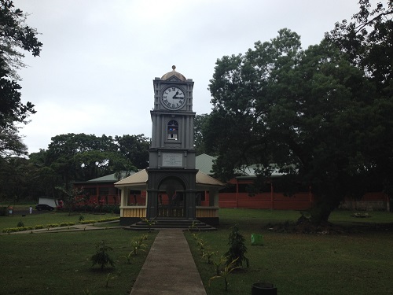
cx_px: 196
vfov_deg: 40.7
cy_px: 148
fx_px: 397
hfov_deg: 52.6
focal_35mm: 35
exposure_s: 1/1062
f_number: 2.4
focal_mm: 4.28
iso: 50
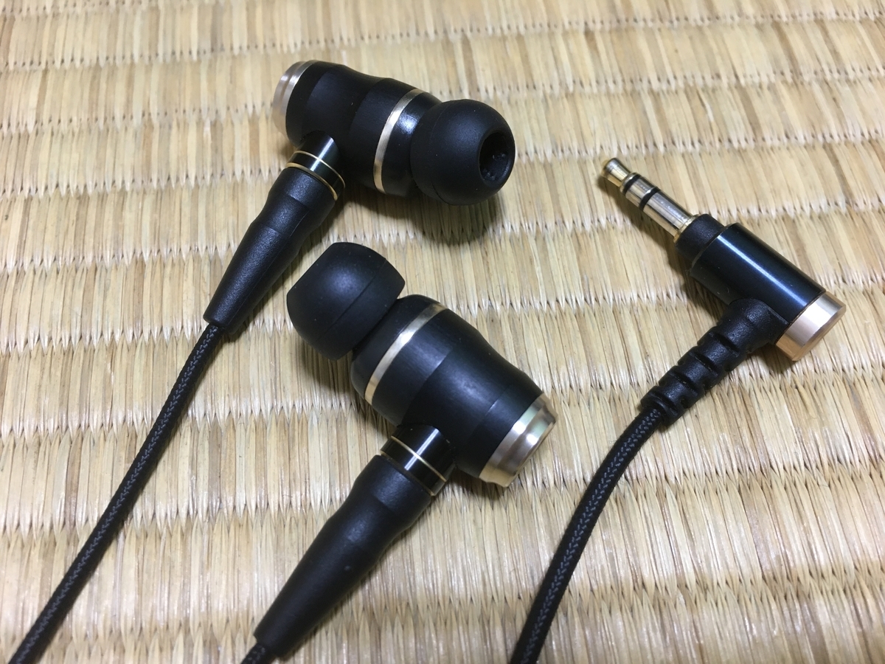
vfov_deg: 48.2
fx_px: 741
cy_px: 332
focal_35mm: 29
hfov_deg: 61.7
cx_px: 442
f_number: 2.2
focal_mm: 4.15
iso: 100
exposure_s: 1/30
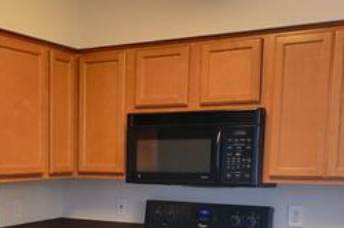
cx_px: 62
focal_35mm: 65
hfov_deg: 30.2
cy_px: 242
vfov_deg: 20.1
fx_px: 620
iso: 200
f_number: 1.8
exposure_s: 1/40
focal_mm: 5.4
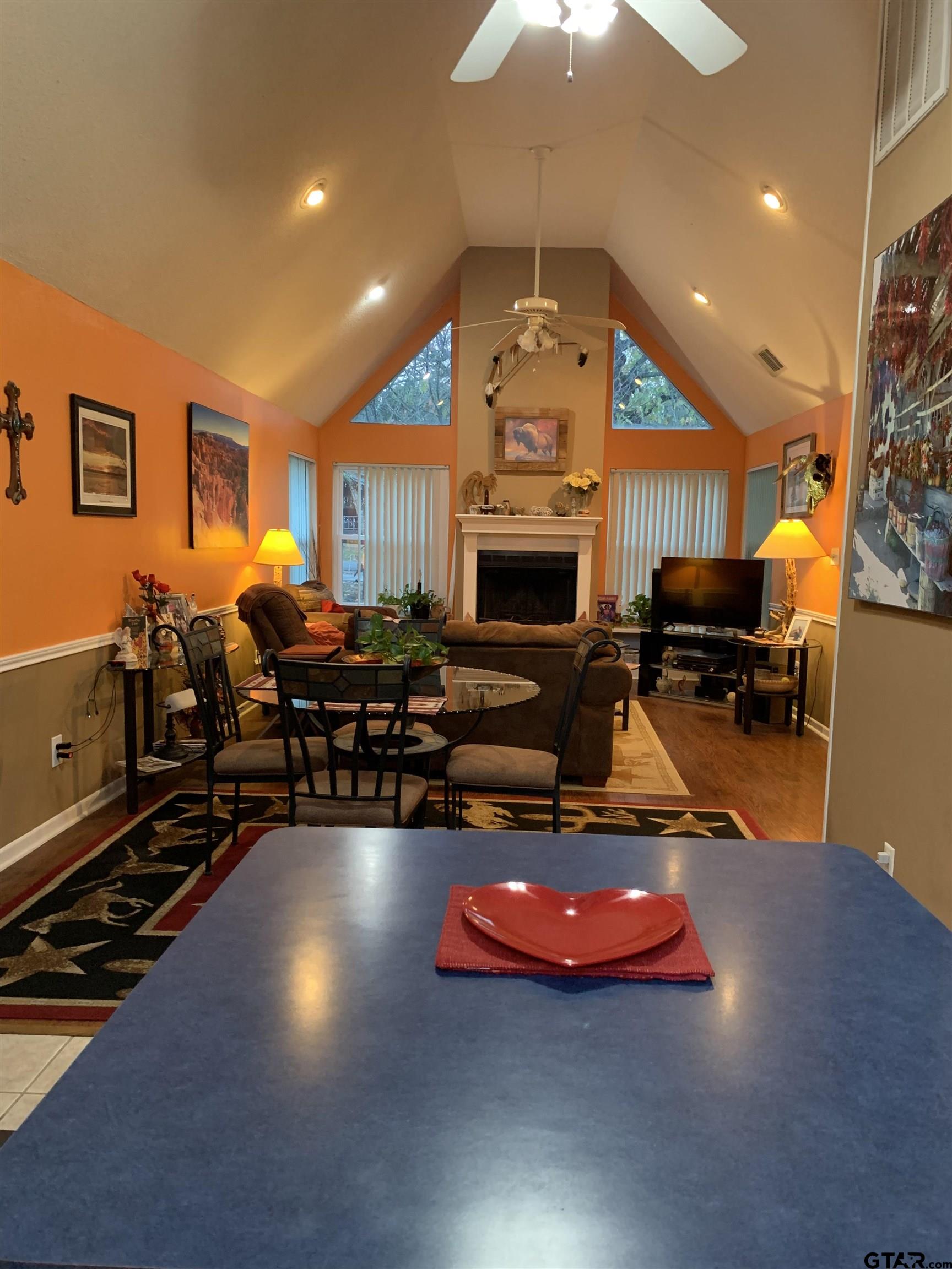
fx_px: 953
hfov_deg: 53.1
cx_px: 476
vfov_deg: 67.3
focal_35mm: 26
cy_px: 634
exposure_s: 1/40
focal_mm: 4.25
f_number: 1.8
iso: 400
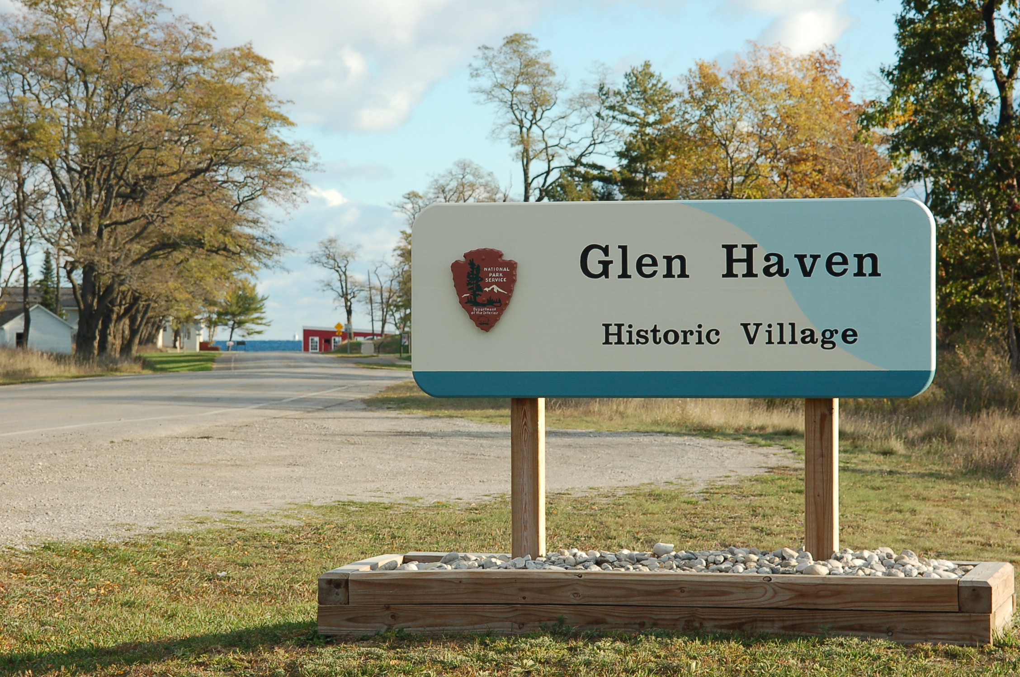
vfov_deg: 11.4
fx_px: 3394
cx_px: 510
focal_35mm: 120
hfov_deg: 17.1
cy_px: 338
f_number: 10
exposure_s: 1/250
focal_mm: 80
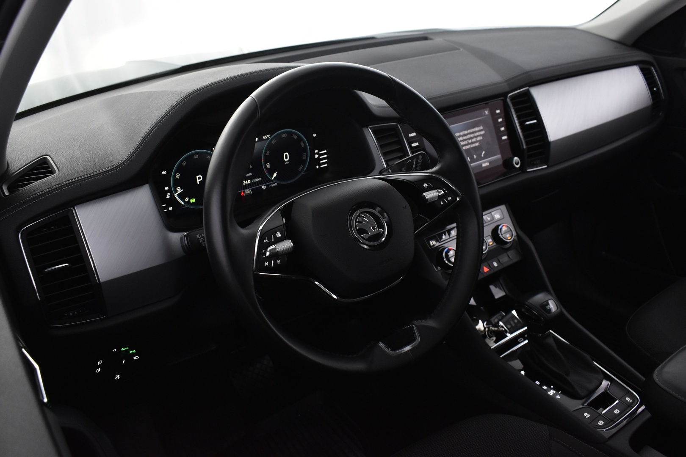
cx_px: 343
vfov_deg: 40.0
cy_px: 228
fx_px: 629
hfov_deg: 57.2
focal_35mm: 33
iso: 1250
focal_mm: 22
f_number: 5.6
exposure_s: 1/20
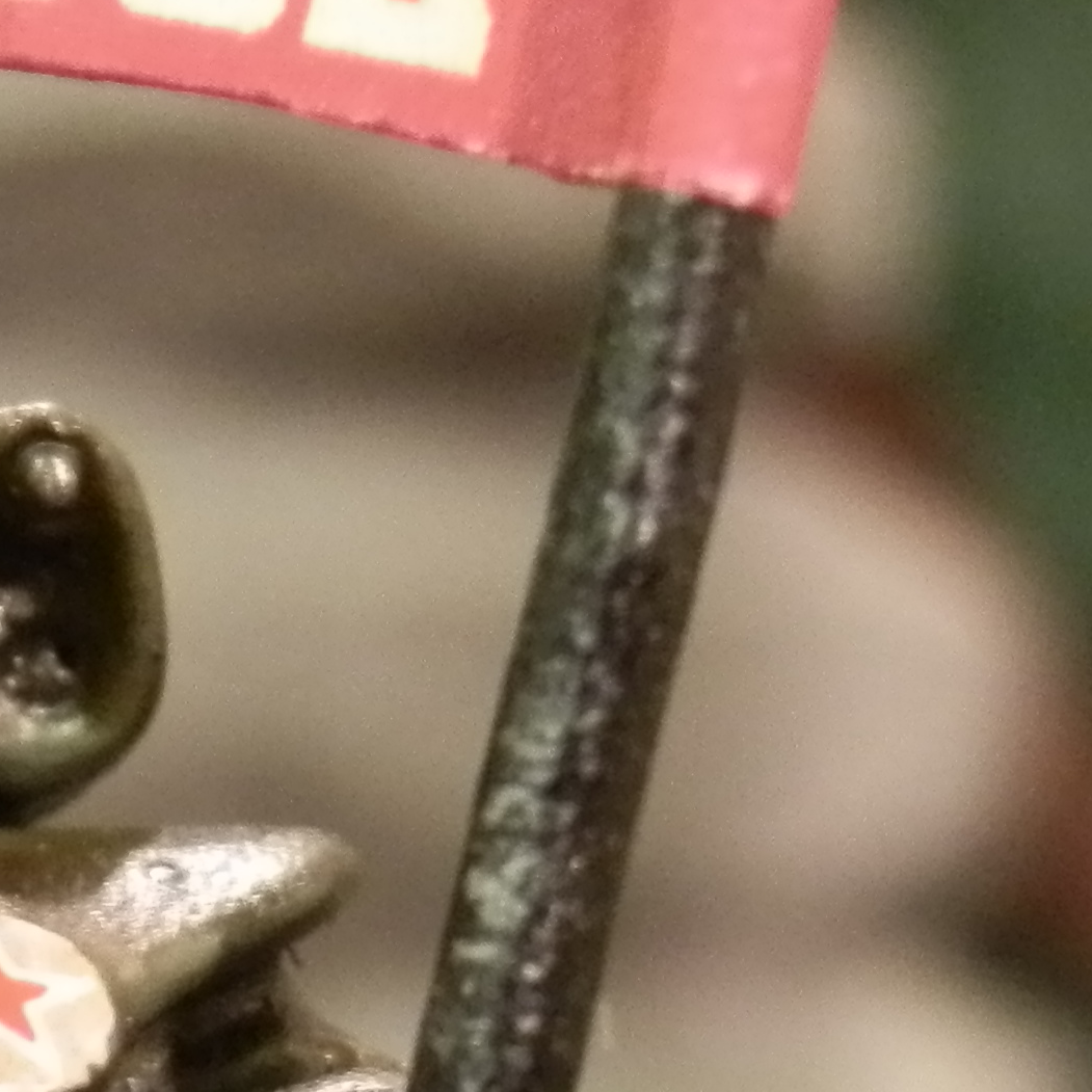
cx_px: -564
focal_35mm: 220
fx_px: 7852
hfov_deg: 7.8
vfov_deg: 7.9
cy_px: 1383
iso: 400
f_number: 3.7
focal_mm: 10.99
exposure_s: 1/8
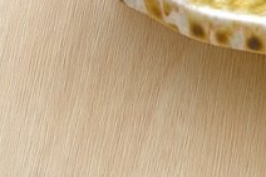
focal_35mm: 278
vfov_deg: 4.9
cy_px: -117
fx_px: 2052
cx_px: 503
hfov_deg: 7.2
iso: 200
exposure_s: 1/100
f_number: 16
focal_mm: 70
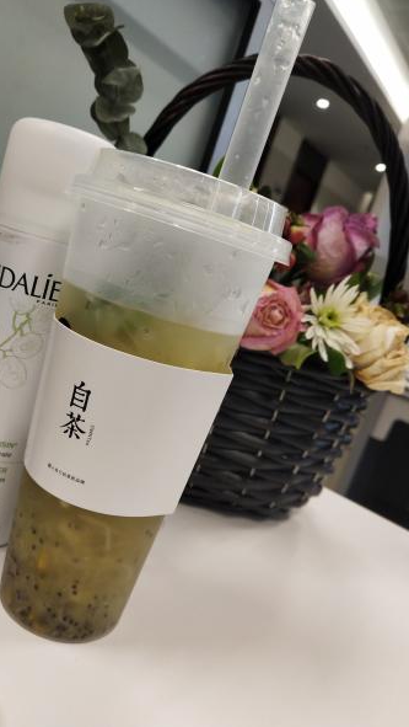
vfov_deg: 59.5
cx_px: 154
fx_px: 635
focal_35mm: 33
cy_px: 364
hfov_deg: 35.5
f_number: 1.8
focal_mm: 3.95
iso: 152
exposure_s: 1/100
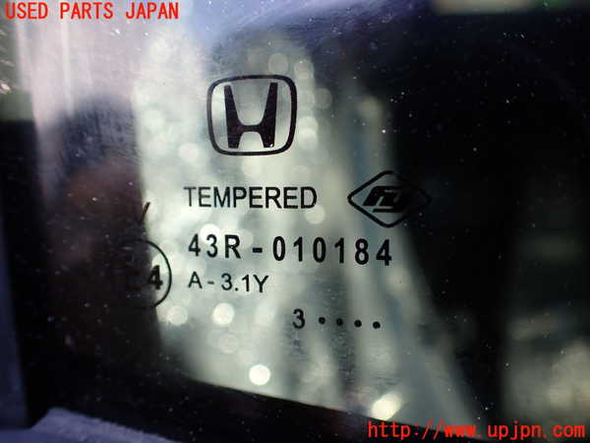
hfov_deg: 60.0
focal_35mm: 30
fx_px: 511
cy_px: 222
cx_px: 295
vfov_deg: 46.8
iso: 100
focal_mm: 5.4
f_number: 2.3
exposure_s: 1/125
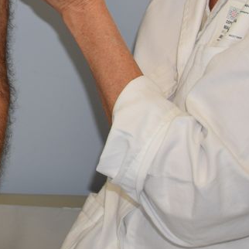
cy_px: -152
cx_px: -152
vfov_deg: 14.1
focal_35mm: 114
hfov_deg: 14.1
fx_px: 928
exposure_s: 1/60
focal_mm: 18
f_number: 3.5
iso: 100
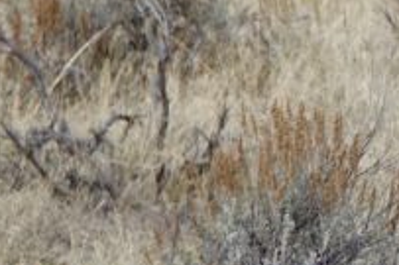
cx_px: 920
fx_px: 28892
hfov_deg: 0.8
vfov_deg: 0.5
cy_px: -103
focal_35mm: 2609
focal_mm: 189.74
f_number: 4
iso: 100
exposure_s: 1/250
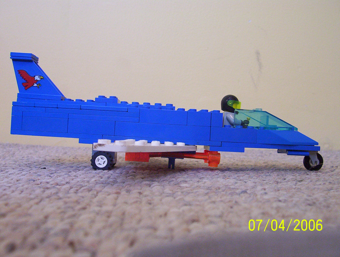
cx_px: 170
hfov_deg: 43.8
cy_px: 128
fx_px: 423
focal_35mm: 43
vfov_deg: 33.7
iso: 200
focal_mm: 5.77
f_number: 2.73
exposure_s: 1/11.2
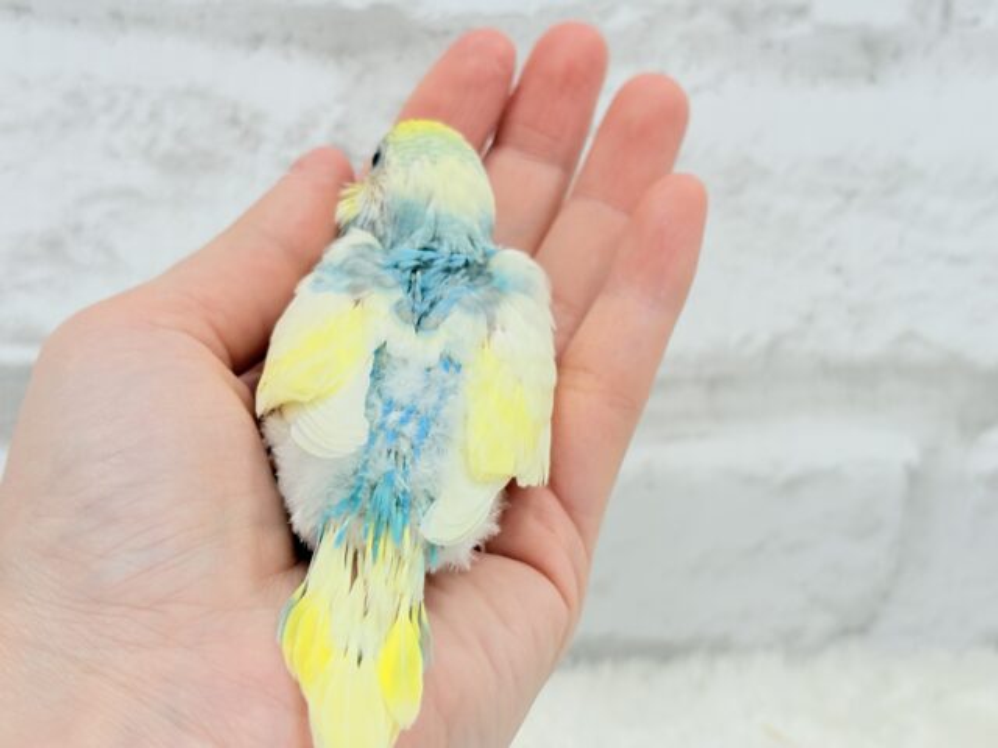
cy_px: 374
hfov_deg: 36.8
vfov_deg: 28.0
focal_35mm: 52
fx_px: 1499
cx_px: 499
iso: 64
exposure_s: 1/100
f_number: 1.6
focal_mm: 5.96
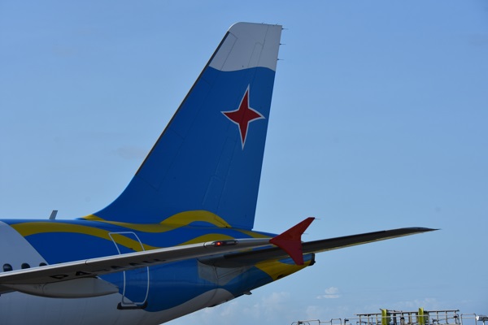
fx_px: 2277
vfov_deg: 8.2
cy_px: 162
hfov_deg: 12.2
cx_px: 244
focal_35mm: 168
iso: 160
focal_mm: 112
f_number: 8
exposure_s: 1/500
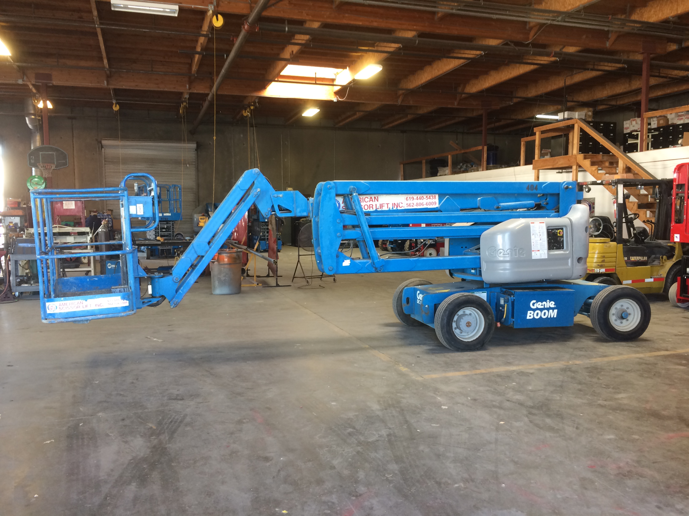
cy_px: 258
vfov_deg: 48.2
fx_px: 577
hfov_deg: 61.7
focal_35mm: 29
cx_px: 344
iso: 64
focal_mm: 4.15
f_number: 2.2
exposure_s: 1/30
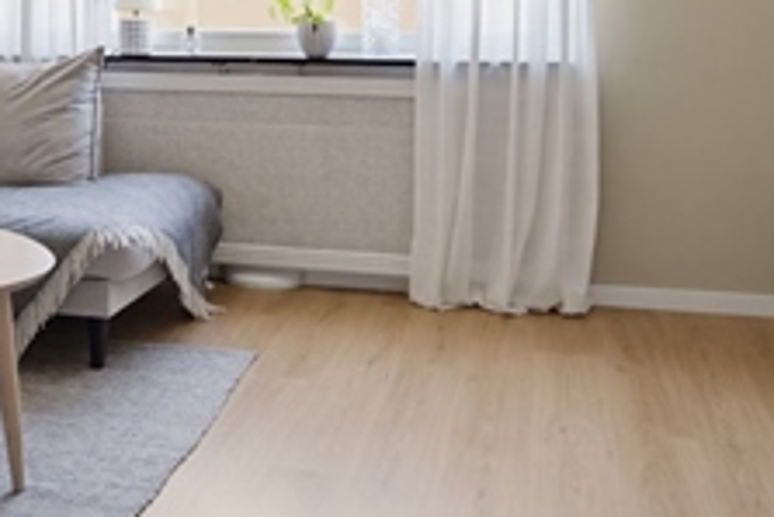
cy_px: -7
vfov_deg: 25.6
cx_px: 243
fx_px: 1076
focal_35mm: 50
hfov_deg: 39.0
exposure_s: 1/8
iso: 400
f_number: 9
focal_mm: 21
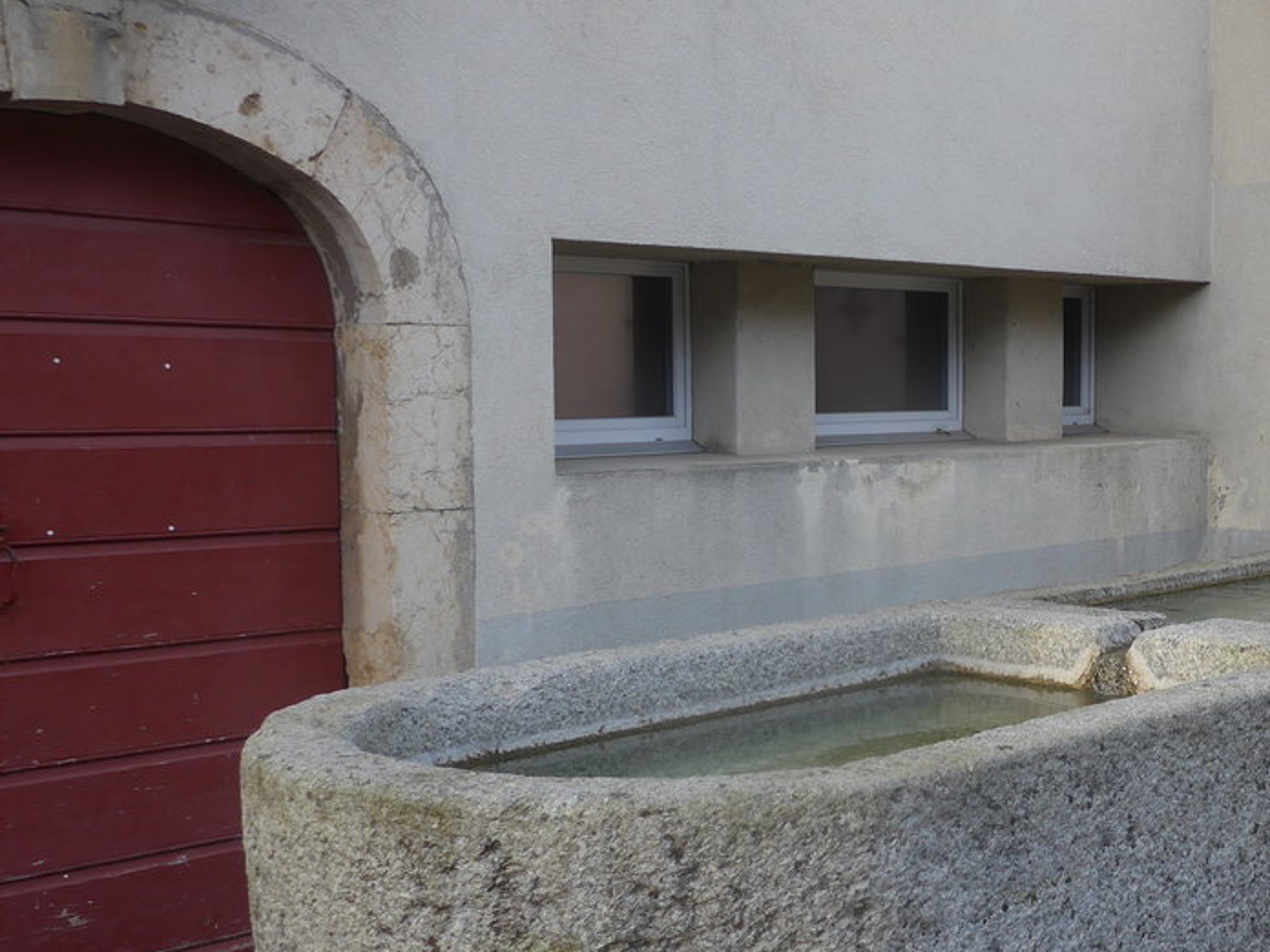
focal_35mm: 50
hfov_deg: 36.8
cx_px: 1022
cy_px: 589
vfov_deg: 29.0
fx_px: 1834
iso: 80
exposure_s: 1/125
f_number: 2.8
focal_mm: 6
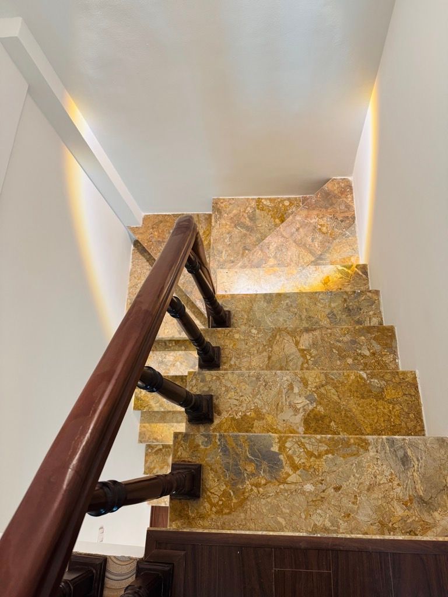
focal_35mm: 24
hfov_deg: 56.8
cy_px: 298
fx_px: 414
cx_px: 224
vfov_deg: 71.6
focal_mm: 6.76
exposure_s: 1/50
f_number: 1.78
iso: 320
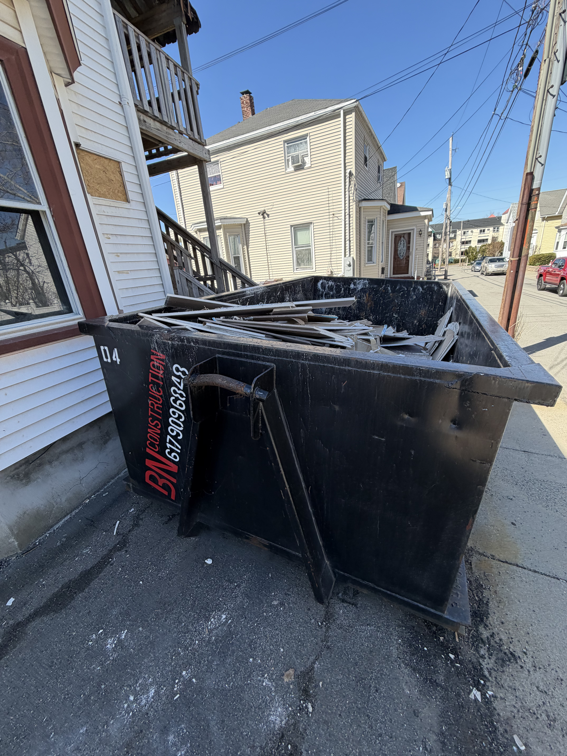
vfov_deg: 102.1
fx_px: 306
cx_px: 284
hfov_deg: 85.7
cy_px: 378
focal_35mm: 14
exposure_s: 1/535
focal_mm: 2.22
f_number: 2.2
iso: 40
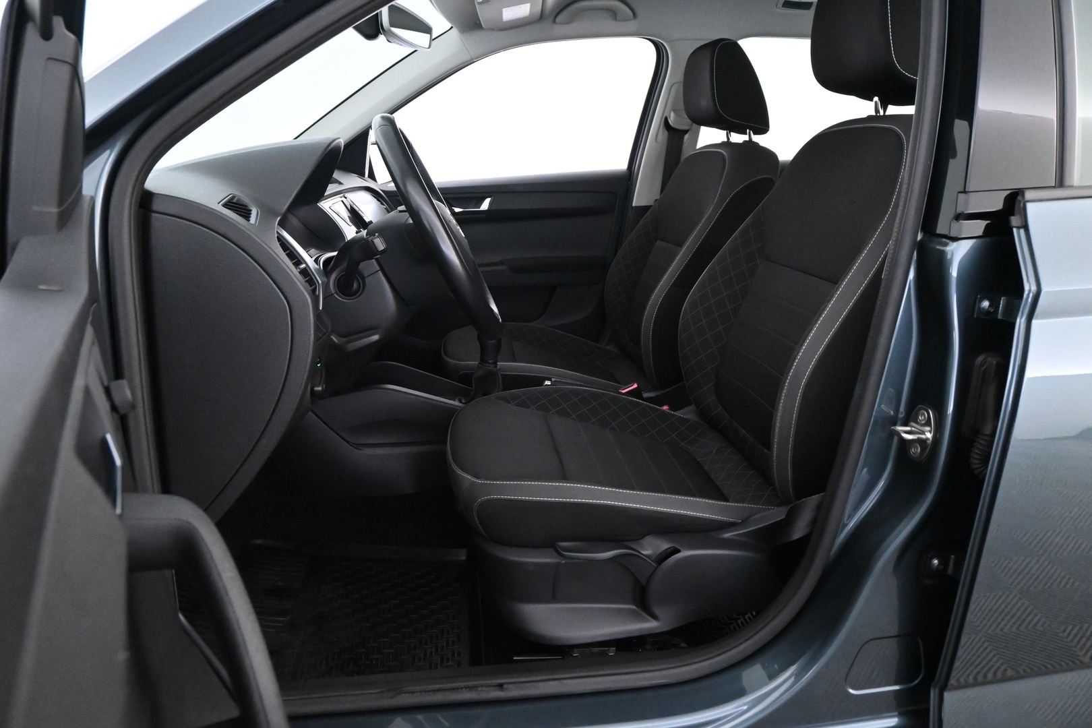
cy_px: 364
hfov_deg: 67.4
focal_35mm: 27
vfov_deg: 47.9
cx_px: 546
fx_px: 819
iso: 6400
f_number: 6.3
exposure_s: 1/30
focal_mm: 18
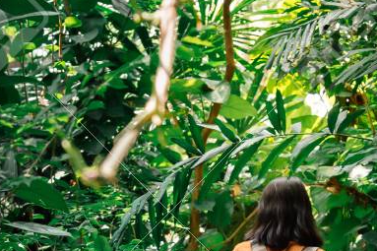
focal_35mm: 197
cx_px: 169
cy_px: 351
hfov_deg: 10.4
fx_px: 2062
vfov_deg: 6.9
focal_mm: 58
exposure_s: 1/250
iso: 640
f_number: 4.5
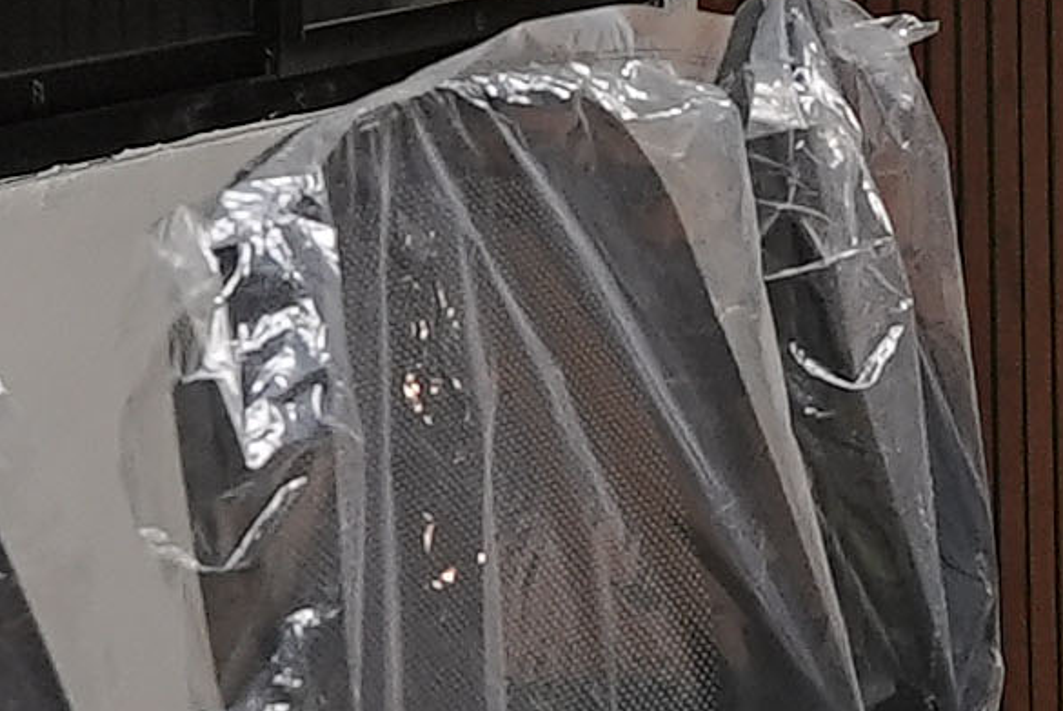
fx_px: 5141
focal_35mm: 174
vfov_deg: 7.8
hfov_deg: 10.4
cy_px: -231
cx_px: 2455
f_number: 6.3
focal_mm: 24
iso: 2000
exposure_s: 1/100
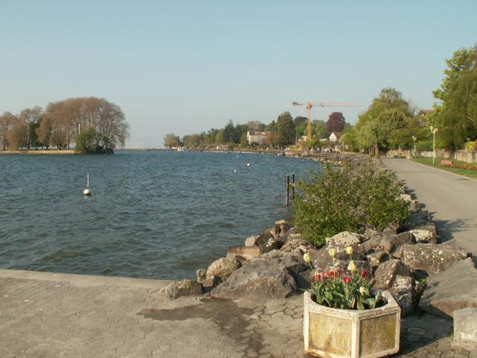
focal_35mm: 35
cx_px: 238
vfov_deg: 40.7
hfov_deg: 52.6
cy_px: 179
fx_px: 482
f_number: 6.3
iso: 50
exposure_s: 1/160
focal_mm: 5.86
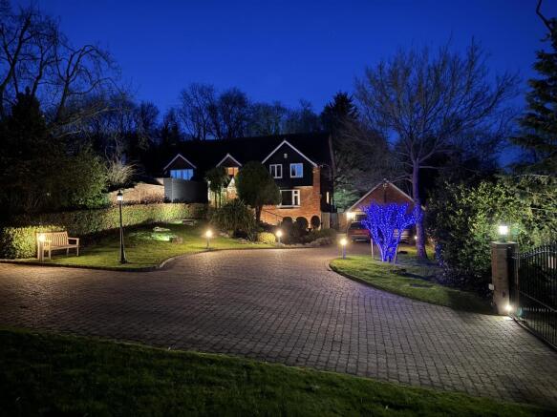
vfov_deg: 56.8
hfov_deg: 71.6
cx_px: 278
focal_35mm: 24
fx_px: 386
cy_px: 208
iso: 2500
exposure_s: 1/9
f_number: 1.78
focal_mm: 6.76
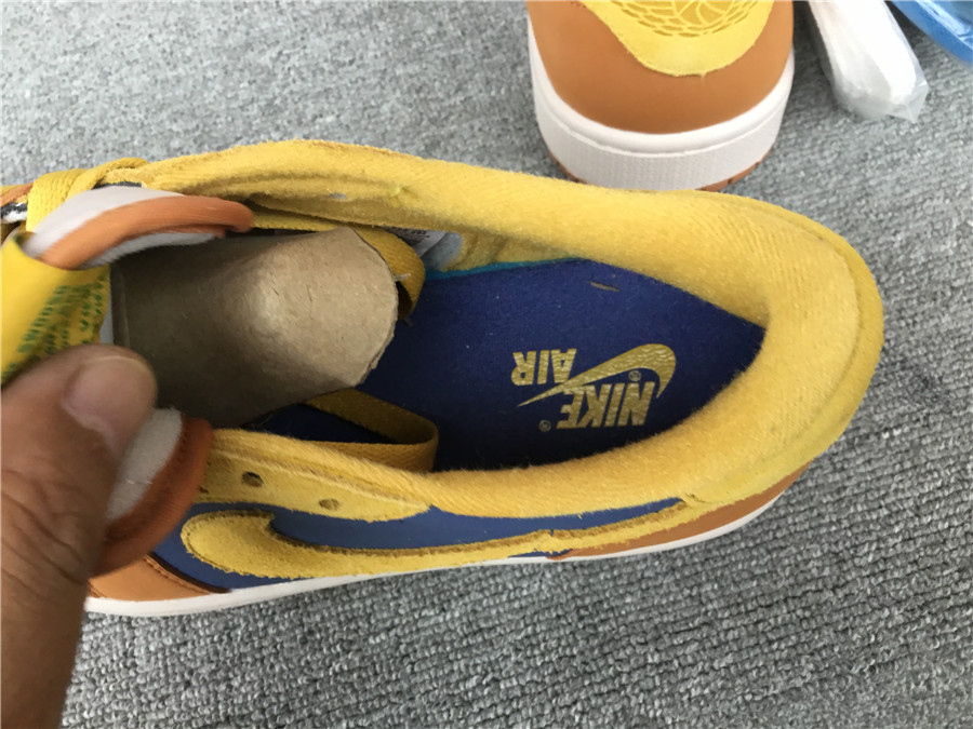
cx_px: 486
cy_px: 364
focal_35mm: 31
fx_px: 871
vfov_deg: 45.4
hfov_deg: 58.4
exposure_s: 1/33
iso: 100
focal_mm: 3.3
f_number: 2.4
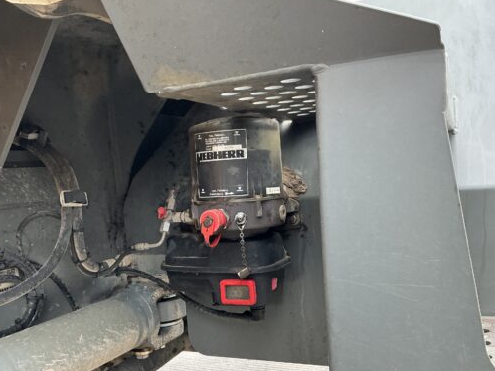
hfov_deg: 51.2
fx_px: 515
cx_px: 211
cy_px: 231
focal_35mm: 36
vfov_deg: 39.4
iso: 64
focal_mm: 3
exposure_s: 1/106
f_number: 1.8
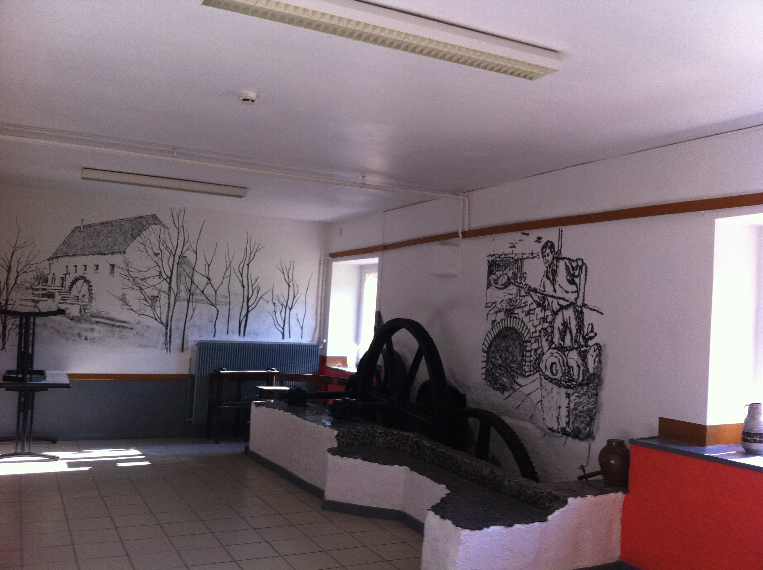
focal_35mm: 35
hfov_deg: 52.7
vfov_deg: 40.6
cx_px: 382
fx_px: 770
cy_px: 285
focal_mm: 3.85
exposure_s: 1/60
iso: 80
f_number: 2.8
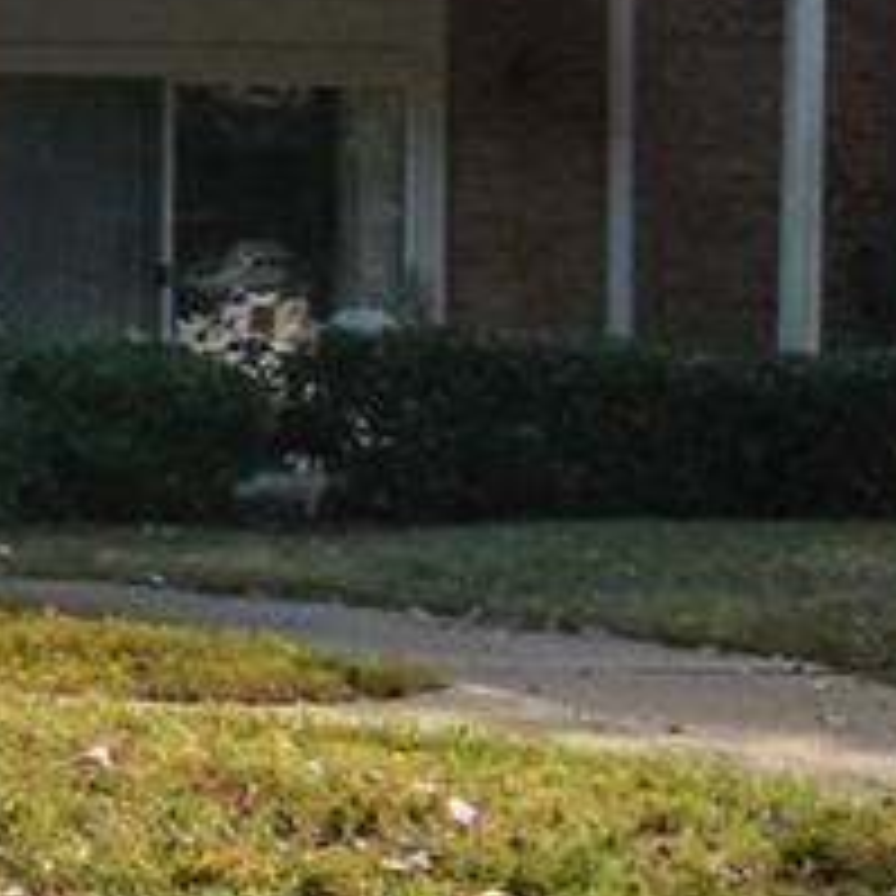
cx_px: -1706
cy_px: 407
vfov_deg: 12.1
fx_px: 4228
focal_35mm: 144
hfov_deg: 9.6
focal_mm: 11
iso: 400
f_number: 10
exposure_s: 1/200
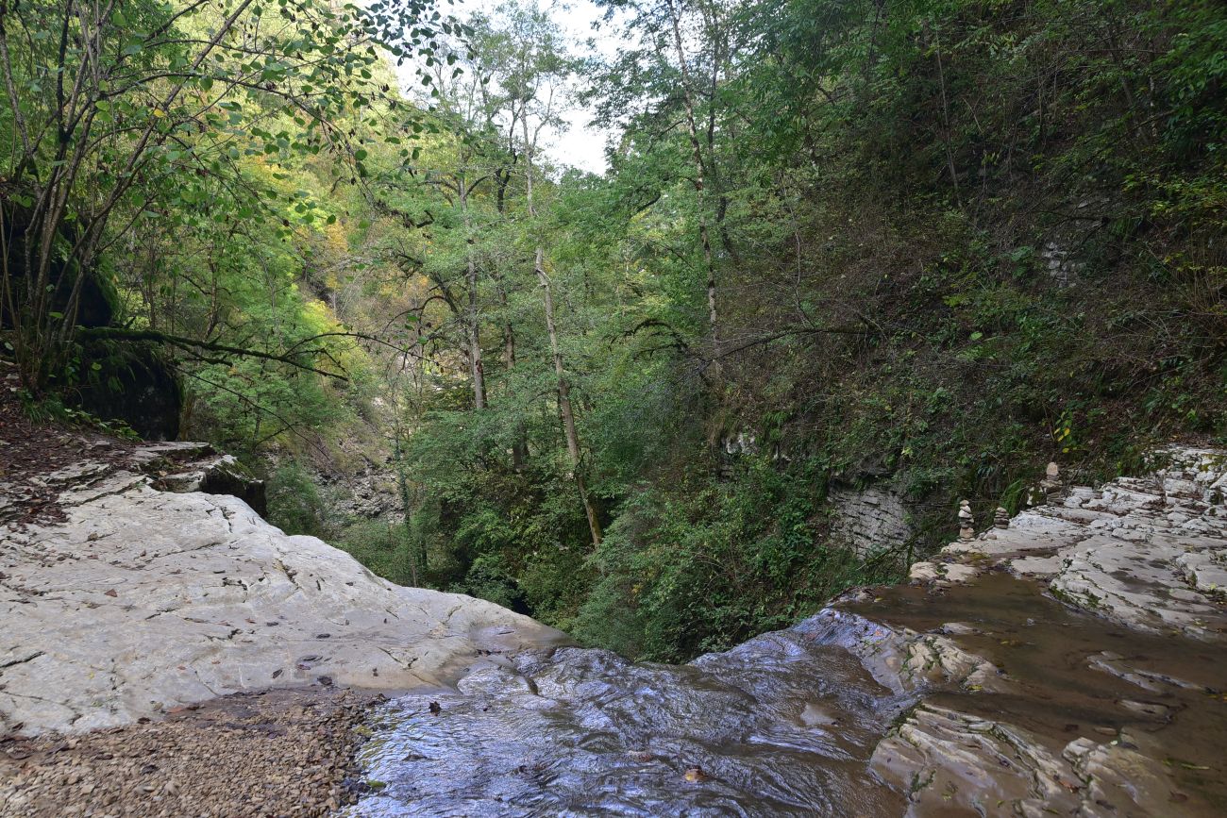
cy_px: 409
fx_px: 1091
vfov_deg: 41.1
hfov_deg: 58.7
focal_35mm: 32
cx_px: 614
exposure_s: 1/125
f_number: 7.1
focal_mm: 32
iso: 400
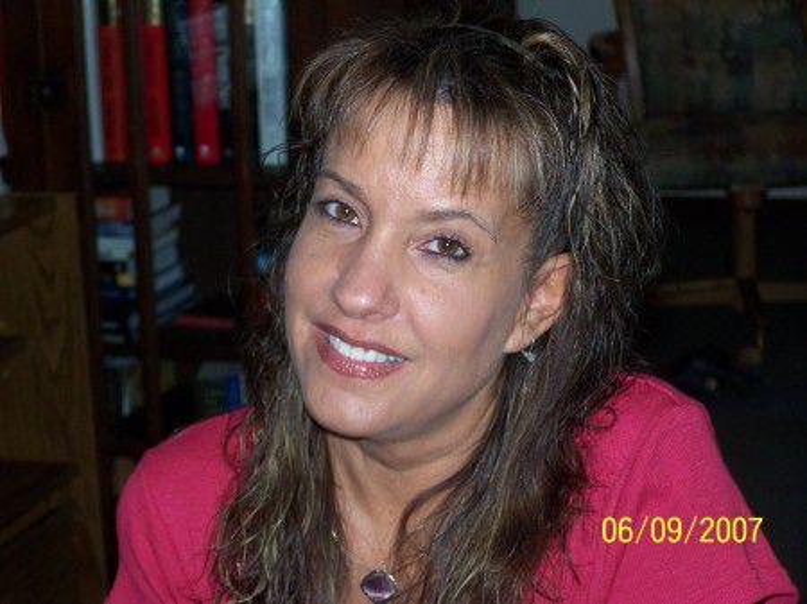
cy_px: 302
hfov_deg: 16.8
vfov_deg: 12.7
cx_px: 404
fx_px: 2726
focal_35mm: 117
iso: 160
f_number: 3.3
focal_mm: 19.4
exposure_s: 1/100
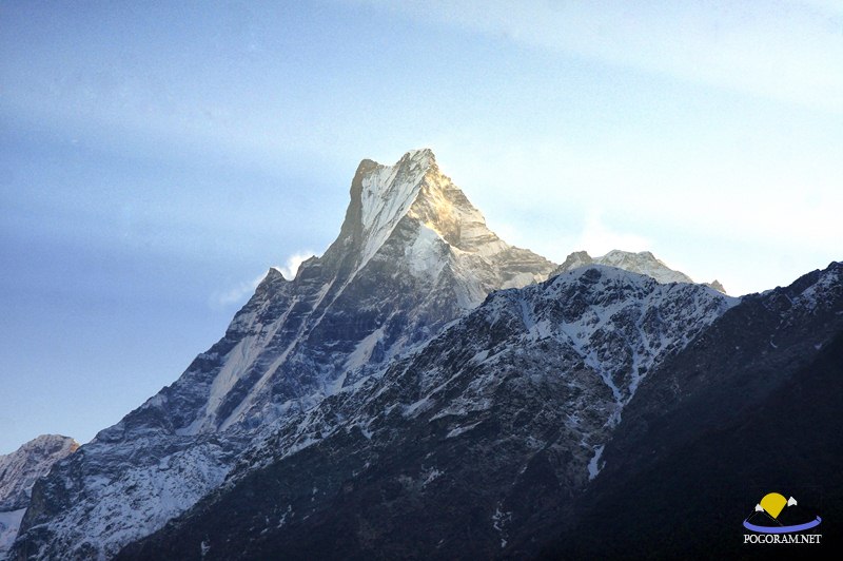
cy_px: 280
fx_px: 2632
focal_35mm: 112
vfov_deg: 12.2
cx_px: 422
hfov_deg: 18.2
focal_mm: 75
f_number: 7.1
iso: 320
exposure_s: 1/125
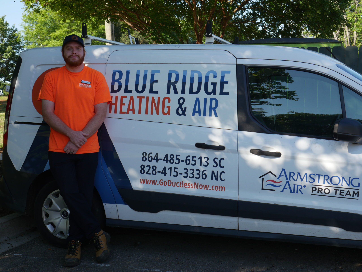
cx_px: 181
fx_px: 523
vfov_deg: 29.1
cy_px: 136
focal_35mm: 50
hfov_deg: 38.2
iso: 200
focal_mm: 25
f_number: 7.1
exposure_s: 1/200
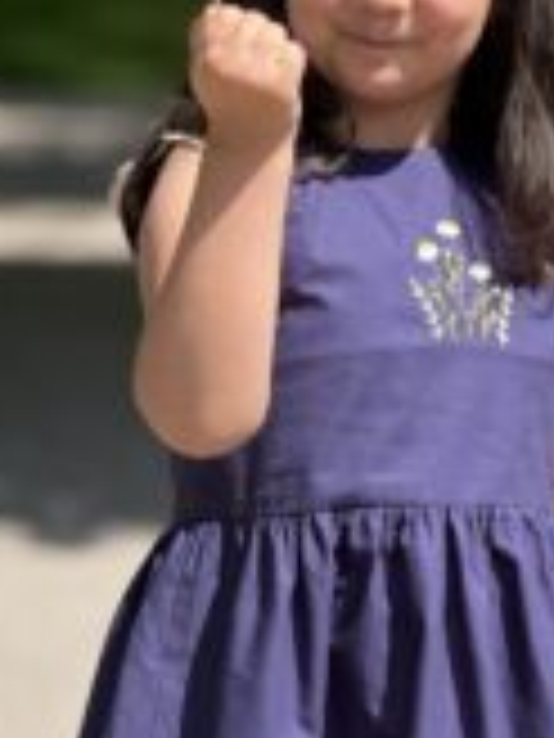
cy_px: 464
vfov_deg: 6.8
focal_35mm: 292
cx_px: 500
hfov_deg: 5.1
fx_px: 6231
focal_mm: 15.66
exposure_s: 1/926
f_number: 2.8
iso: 64
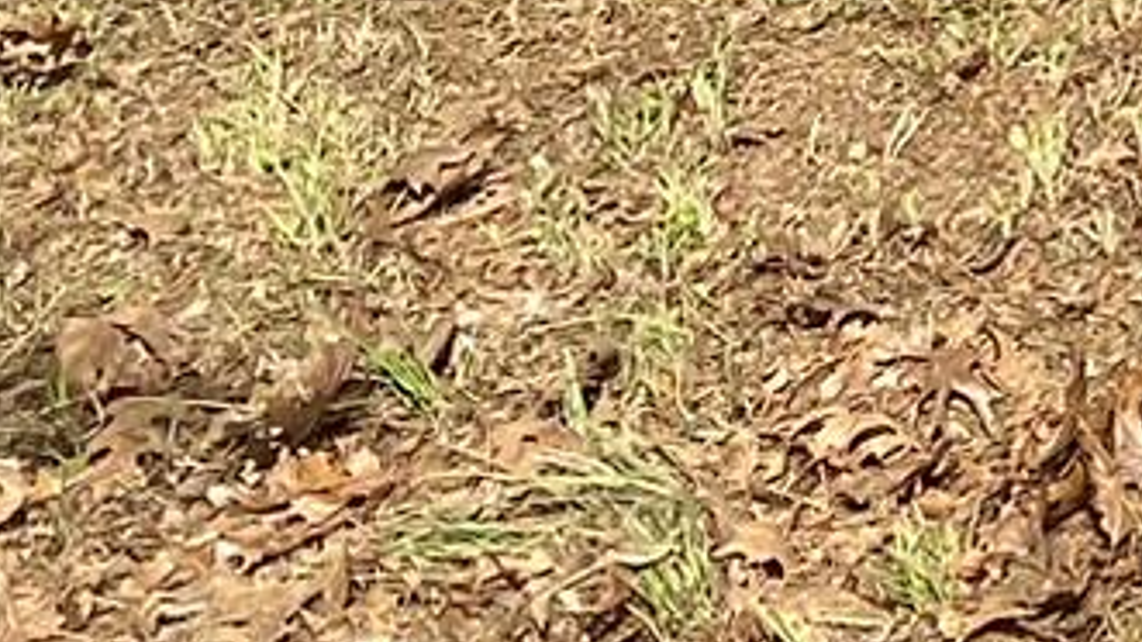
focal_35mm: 175
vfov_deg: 6.0
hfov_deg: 10.2
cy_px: -1819
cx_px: 3015
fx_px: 5298
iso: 32
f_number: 1.8
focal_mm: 4.25
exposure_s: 1/3610
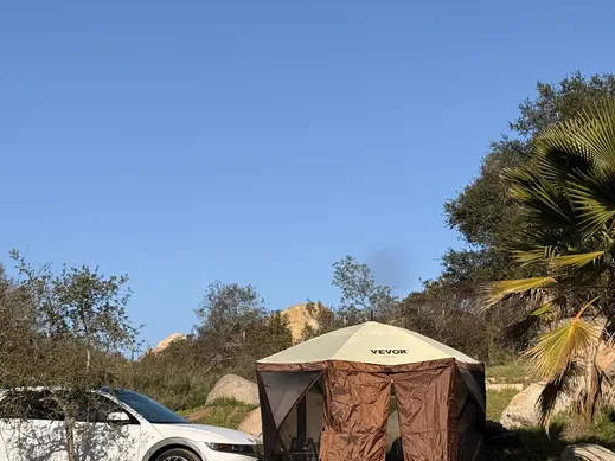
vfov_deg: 19.9
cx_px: 366
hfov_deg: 26.3
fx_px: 1314
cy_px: 237
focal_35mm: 74
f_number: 1.78
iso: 80
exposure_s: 1/5587
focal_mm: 6.76
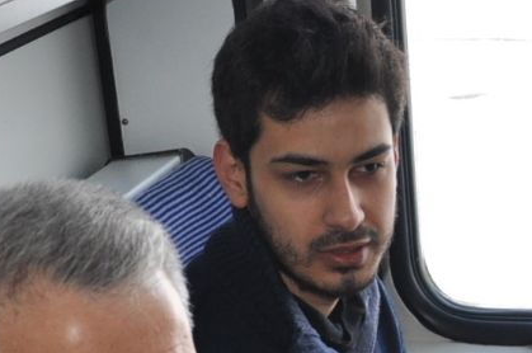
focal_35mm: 126
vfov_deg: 10.5
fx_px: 1859
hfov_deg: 15.9
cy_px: 500
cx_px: 556
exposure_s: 1/160
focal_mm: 22
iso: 400
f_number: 3.8
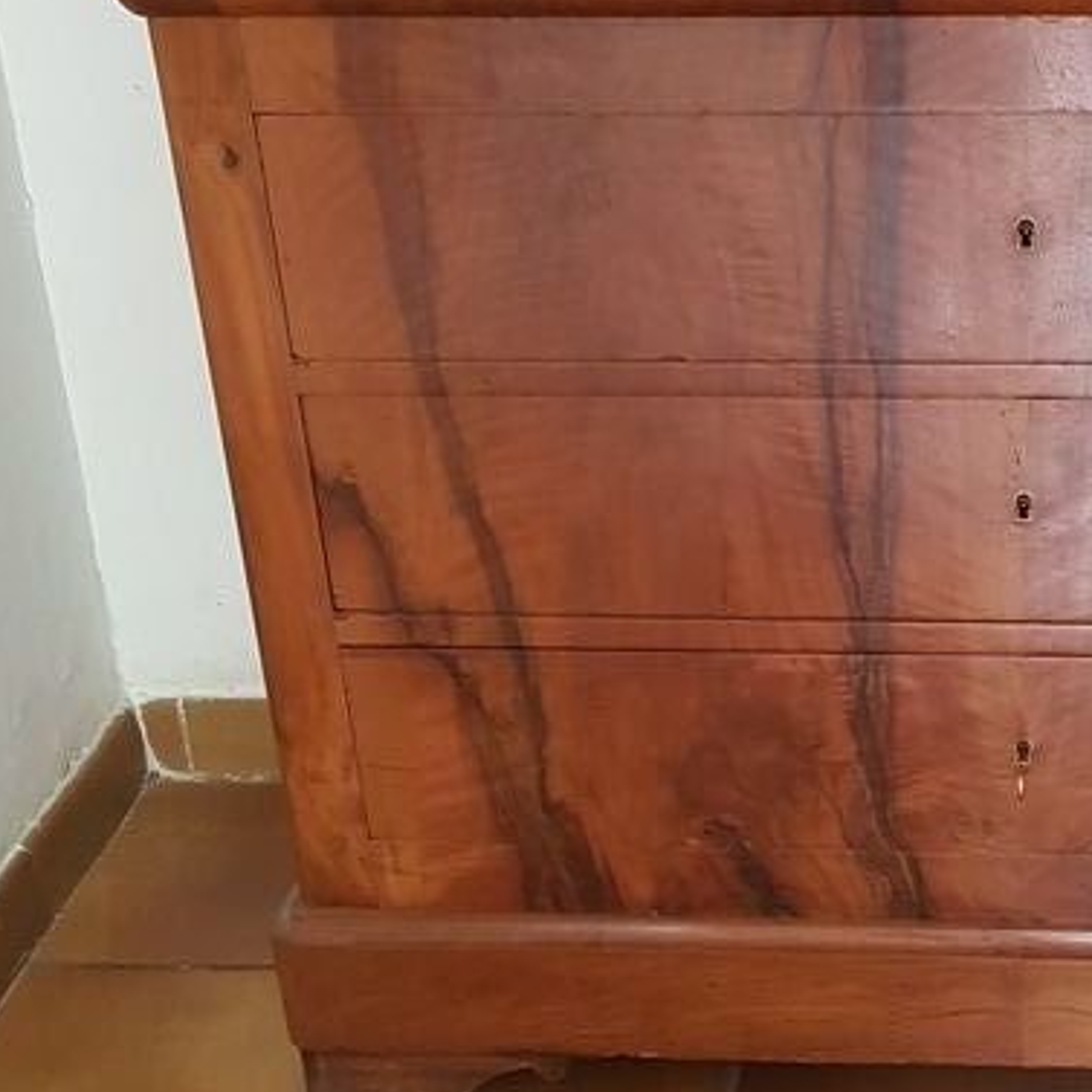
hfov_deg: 27.2
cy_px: 617
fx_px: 2177
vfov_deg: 28.1
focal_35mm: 61
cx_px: 979
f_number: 1.7
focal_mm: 4.2
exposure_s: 1/12
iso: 200
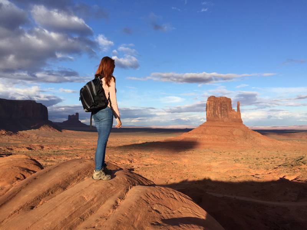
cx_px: 154
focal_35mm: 29
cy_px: 115
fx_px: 257
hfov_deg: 61.7
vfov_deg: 48.2
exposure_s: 1/1522
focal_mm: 4.15
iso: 32
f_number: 2.2
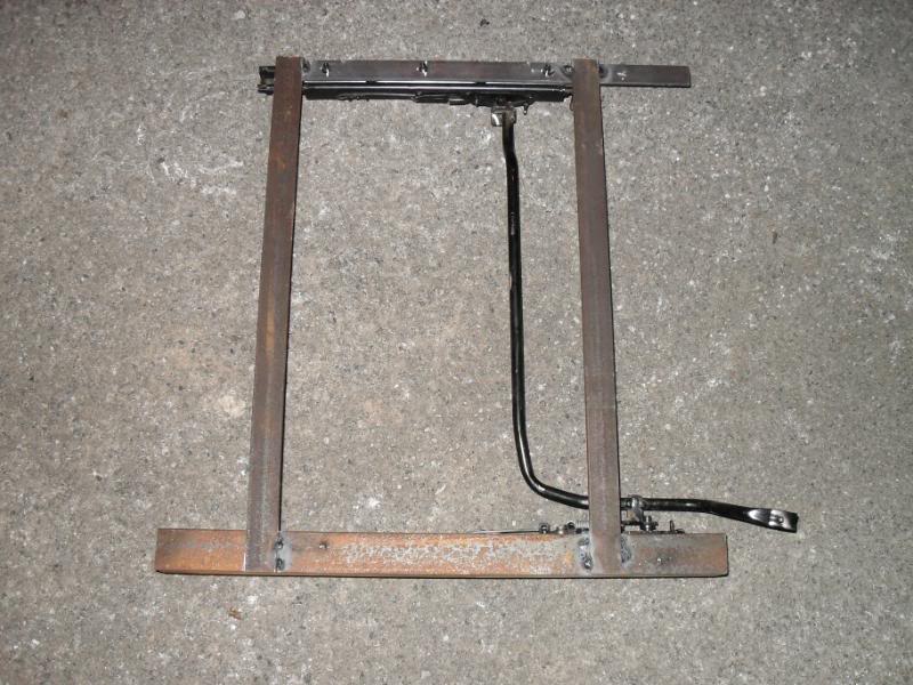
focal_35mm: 35
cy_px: 342
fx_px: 923
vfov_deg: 40.7
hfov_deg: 52.6
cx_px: 456
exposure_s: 1/45
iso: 200
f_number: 2.8
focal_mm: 6.2
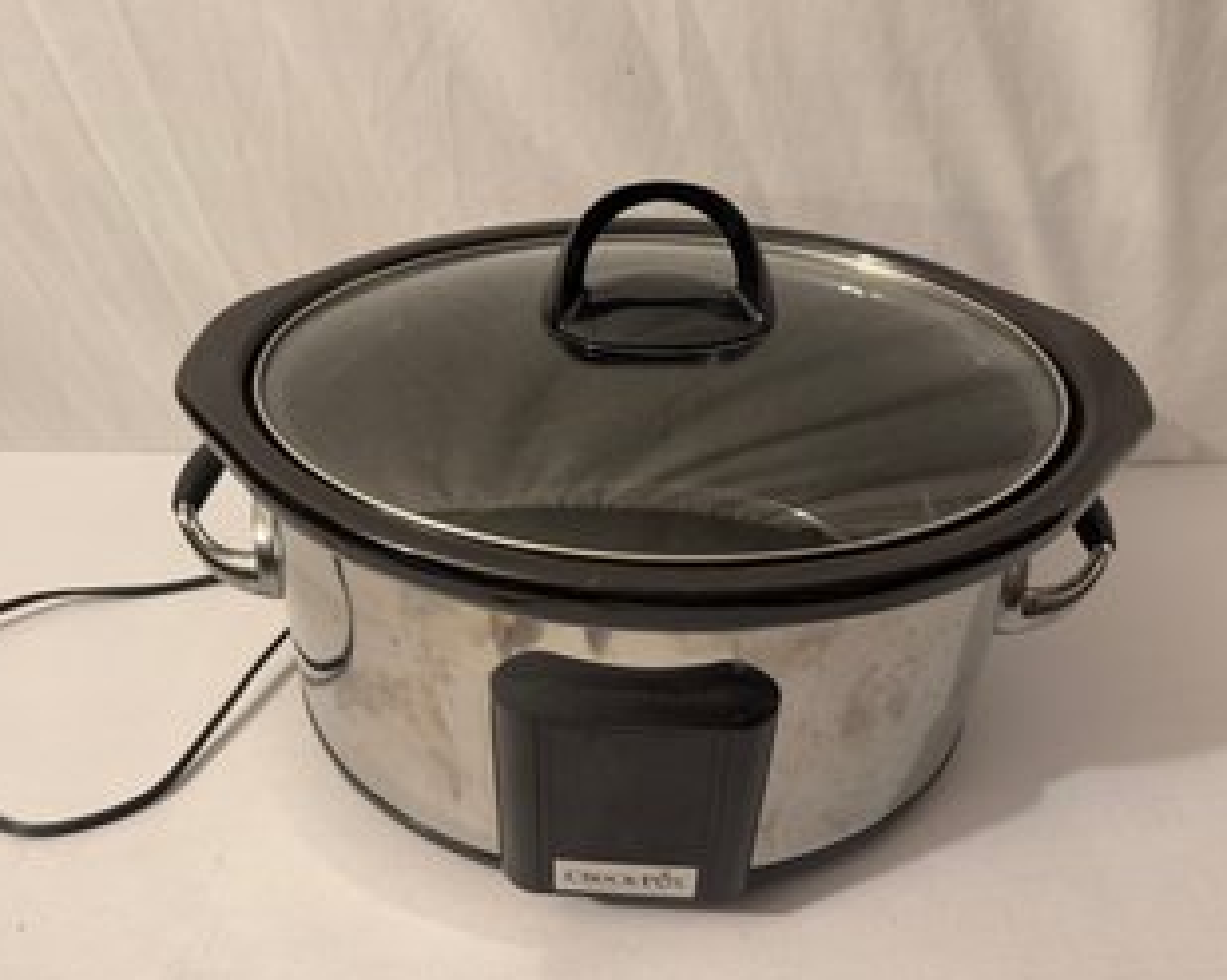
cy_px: 490
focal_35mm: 26
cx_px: 594
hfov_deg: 66.0
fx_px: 944
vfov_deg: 54.9
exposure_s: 1/60
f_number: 1.78
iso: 400
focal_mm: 6.76
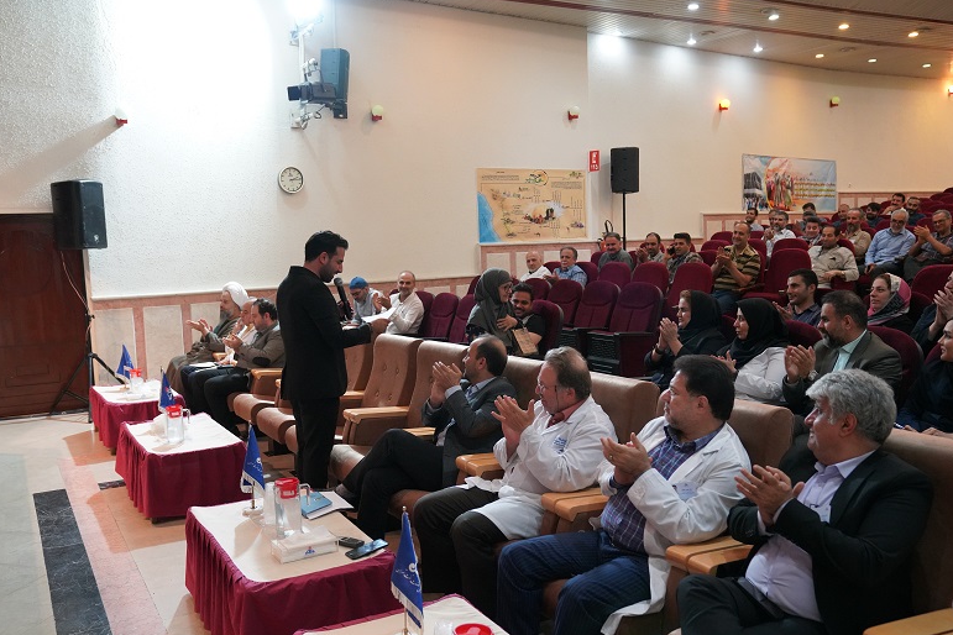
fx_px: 847
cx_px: 480
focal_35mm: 32
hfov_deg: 58.7
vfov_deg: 41.1
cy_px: 322
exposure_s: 1/160
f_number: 4
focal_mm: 31
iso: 6400
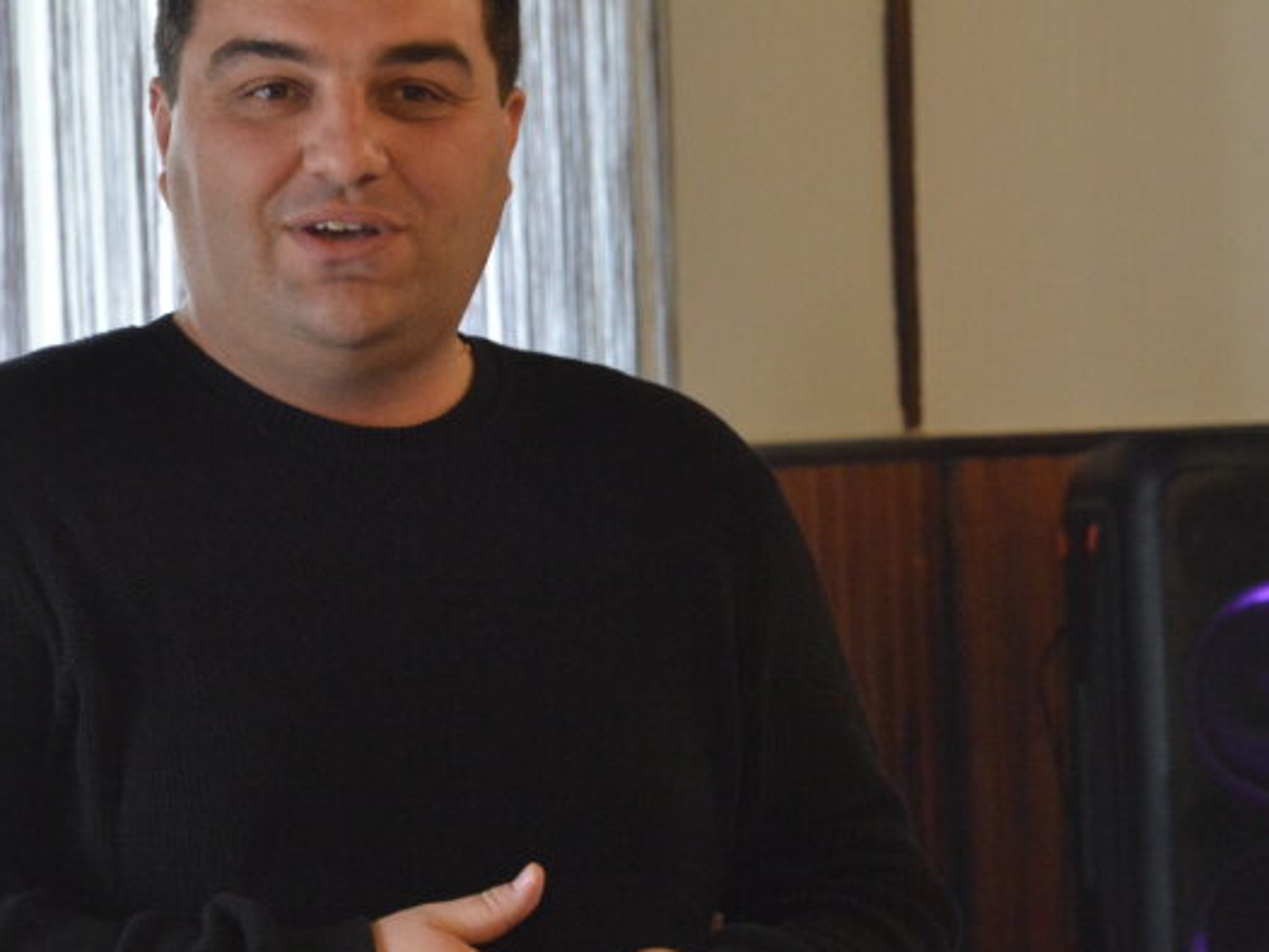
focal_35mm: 217
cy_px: 457
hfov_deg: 9.1
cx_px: 287
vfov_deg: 6.9
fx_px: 7959
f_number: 6.3
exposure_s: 1/160
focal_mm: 116
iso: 6400
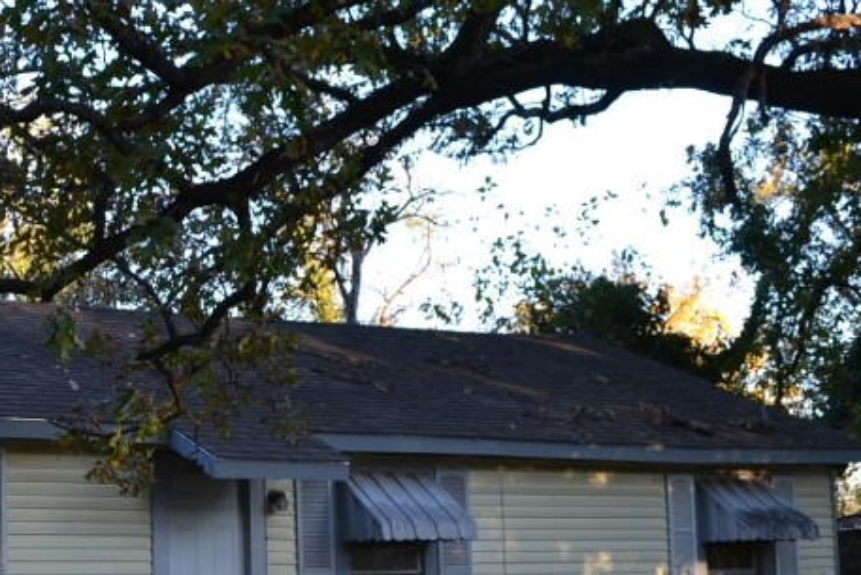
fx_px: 1627
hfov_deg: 27.7
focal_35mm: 68
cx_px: -19
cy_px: 445
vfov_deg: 19.9
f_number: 5.6
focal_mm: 18
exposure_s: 1/125
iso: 320
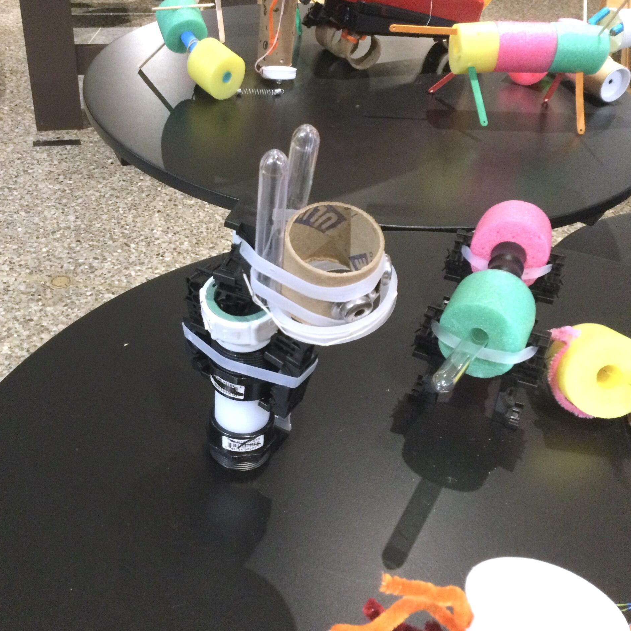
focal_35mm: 37
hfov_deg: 44.8
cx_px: 263
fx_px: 763
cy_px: 318
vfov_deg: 44.9
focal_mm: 3.3
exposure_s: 1/20
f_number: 2.4
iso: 200
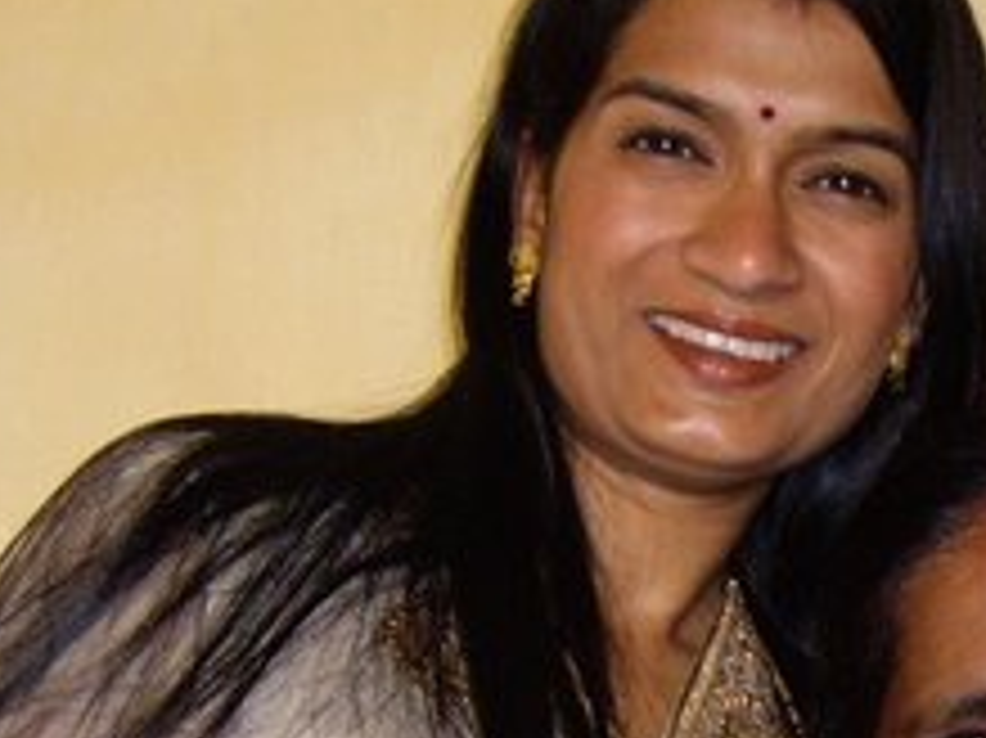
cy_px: 765
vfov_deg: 13.1
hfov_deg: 17.3
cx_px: 1009
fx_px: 3160
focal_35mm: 111
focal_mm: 6.2
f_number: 2.7
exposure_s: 1/40
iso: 200
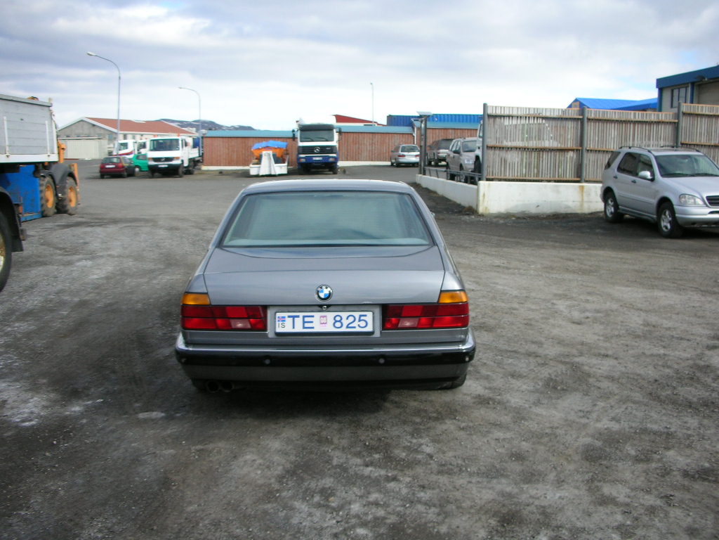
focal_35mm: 35
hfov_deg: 52.6
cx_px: 360
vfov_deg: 40.7
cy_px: 270
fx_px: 727
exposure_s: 1/59.2
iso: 50
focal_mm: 5.8
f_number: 8.5
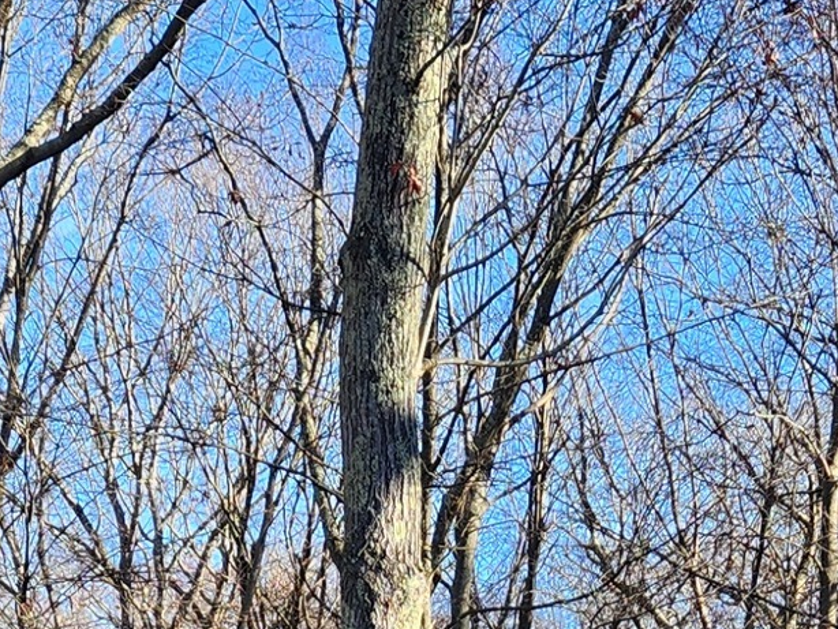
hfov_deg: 17.1
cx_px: 489
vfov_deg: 11.0
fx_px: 2785
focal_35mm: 115
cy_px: 1471
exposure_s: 1/260
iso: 20
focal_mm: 5.4
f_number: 1.8
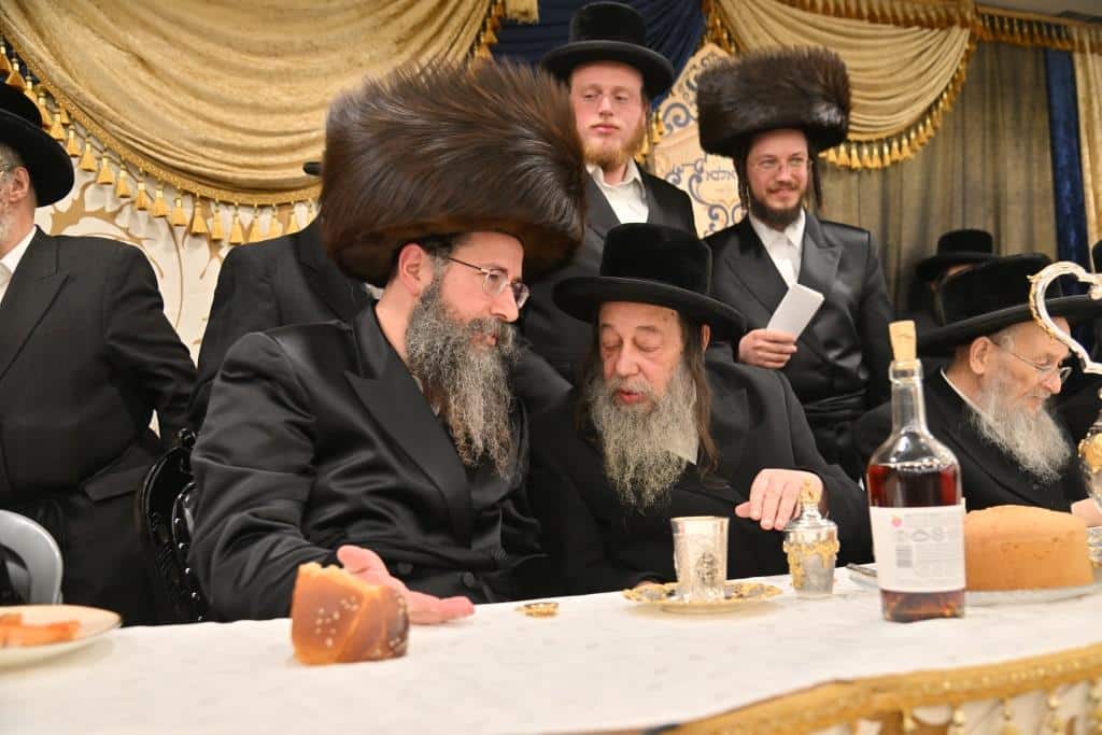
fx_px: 1071
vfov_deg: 37.9
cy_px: 368
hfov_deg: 54.4
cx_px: 551
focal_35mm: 35
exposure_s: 1/320
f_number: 4
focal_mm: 35
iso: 640
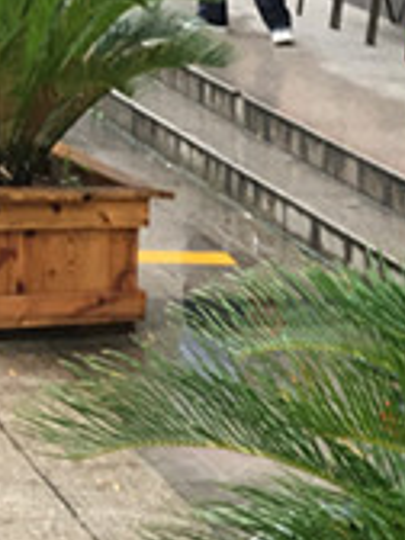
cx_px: 714
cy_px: 624
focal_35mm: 115
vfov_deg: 16.5
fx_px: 1794
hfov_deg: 11.9
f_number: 2.2
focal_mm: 4.15
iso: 32
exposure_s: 1/33
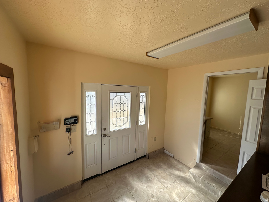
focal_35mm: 14
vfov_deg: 85.7
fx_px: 109
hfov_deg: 102.1
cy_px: 101
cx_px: 134
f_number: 2.2
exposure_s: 1/287
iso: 40
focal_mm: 2.22
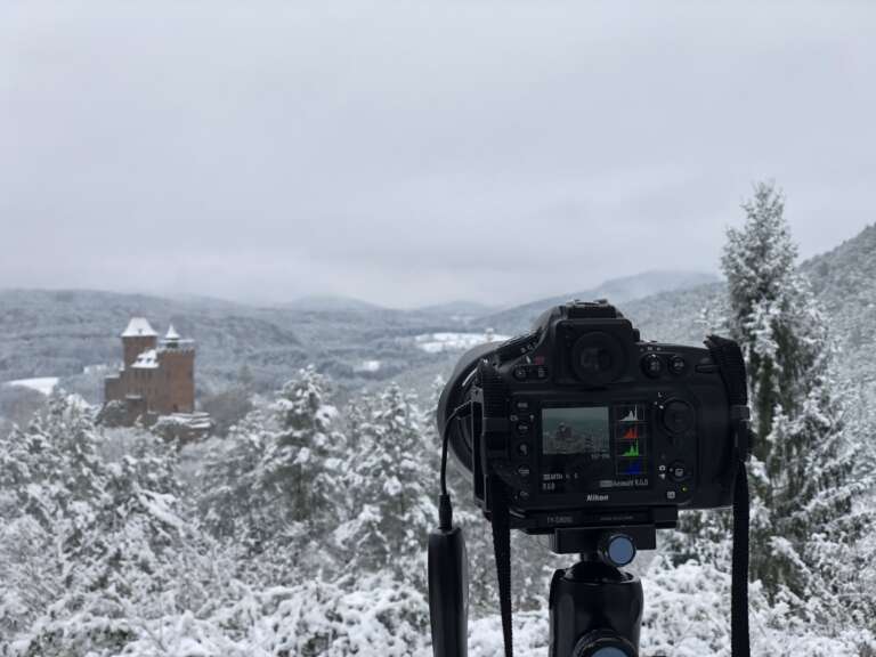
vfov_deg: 28.0
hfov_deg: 36.8
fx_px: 1316
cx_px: 438
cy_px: 328
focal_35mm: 52
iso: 25
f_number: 2.4
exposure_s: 1/100
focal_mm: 6
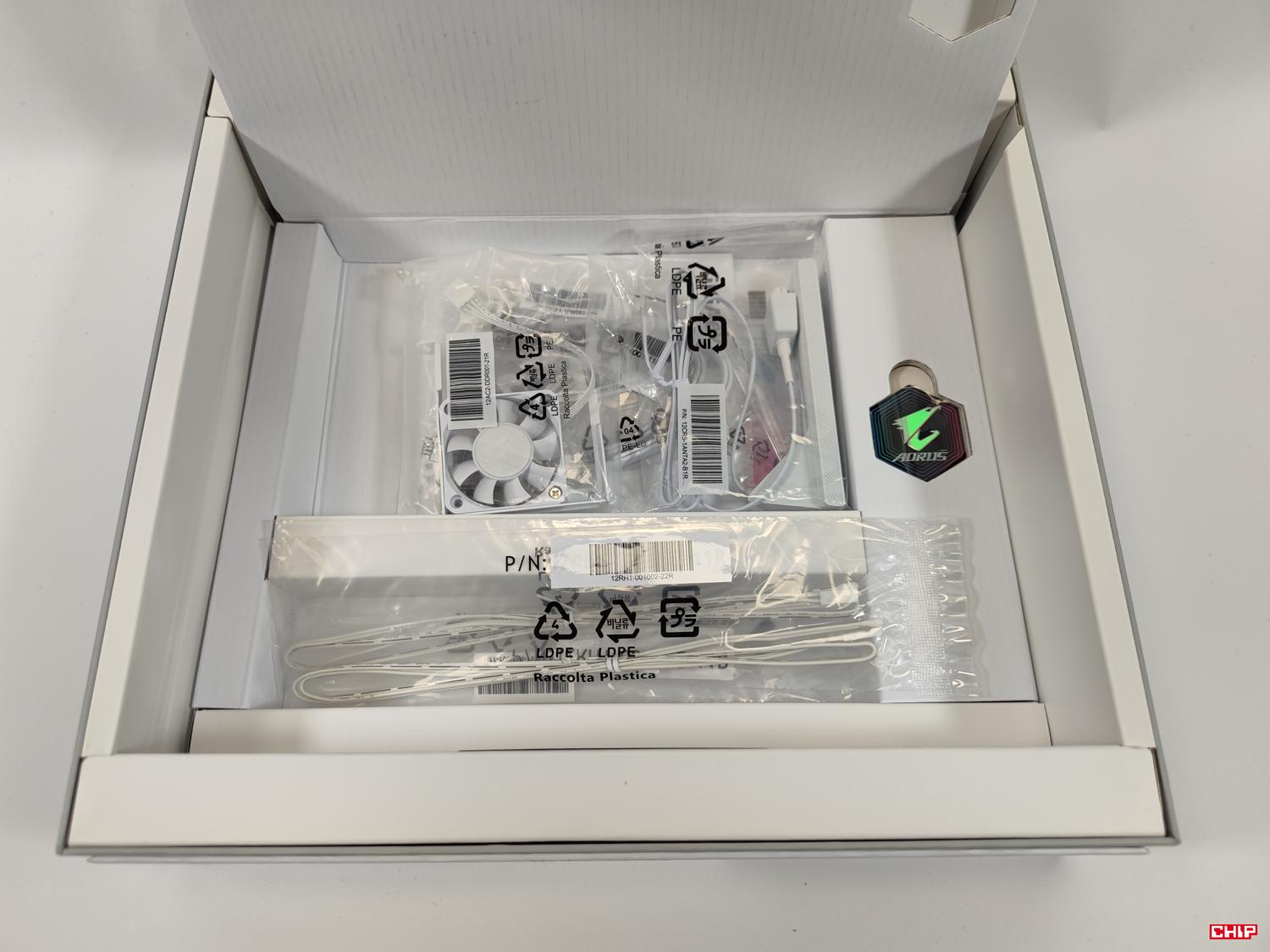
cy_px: 476
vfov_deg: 54.9
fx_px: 917
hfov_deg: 69.4
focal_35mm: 25
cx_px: 635
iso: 61
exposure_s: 1/100
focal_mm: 6.78
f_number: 1.85
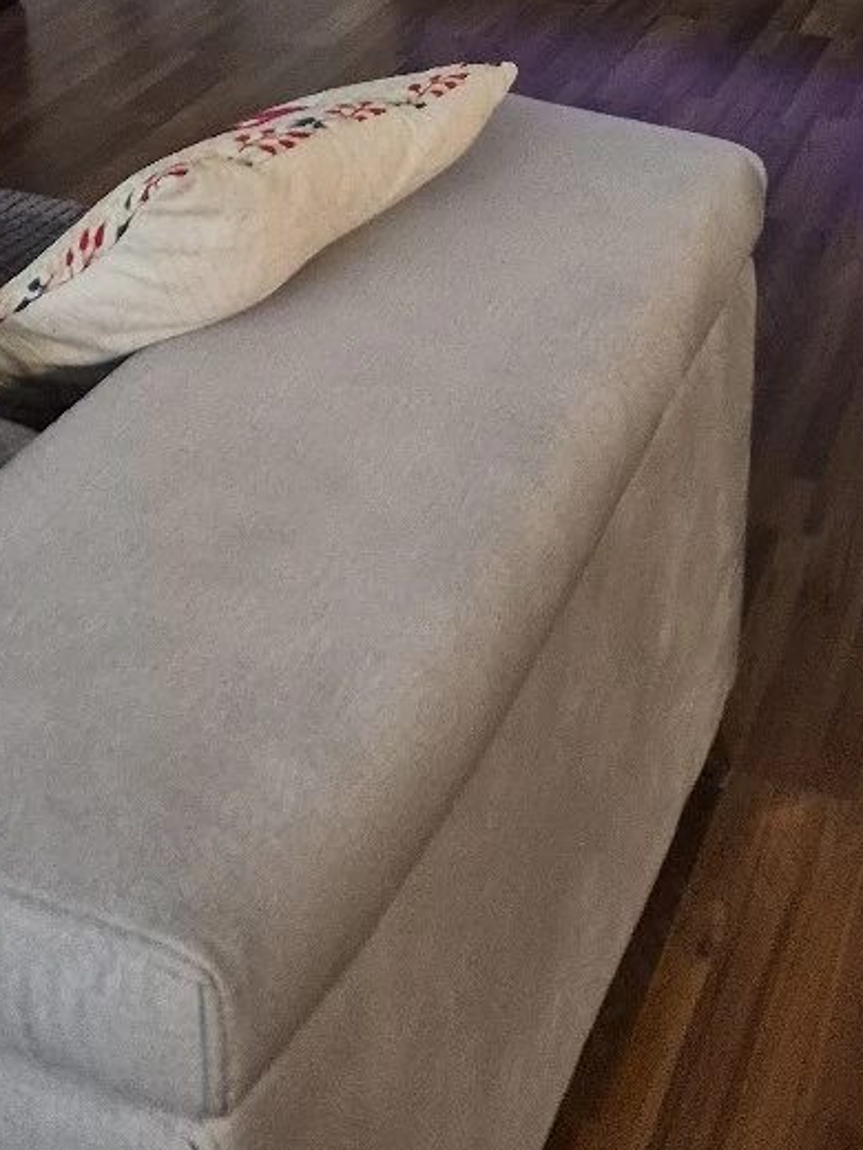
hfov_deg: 24.8
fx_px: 1961
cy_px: -209
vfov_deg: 28.6
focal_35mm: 59
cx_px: 370
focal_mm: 5.4
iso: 1000
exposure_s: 1/100
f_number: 1.8
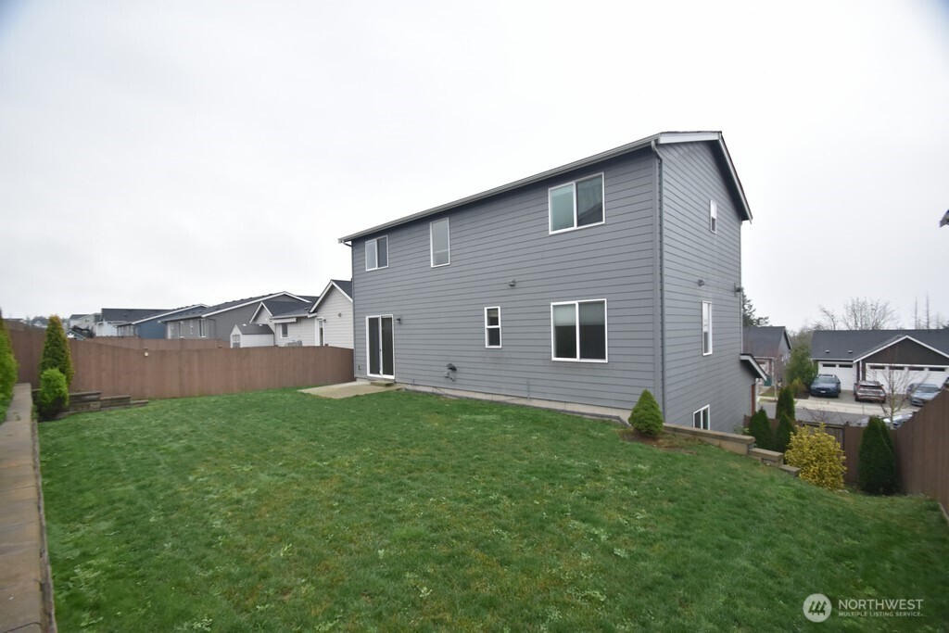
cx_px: 474
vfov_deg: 77.3
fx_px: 395
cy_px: 316
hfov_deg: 100.4
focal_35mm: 15
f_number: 3.5
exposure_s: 1/250
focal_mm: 10
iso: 720
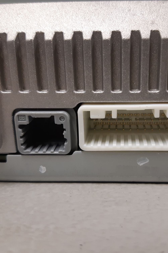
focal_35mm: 37
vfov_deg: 51.9
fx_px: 259
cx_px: 113
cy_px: 129
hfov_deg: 35.6
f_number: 1.7
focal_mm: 3.93
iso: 160
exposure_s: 1/50
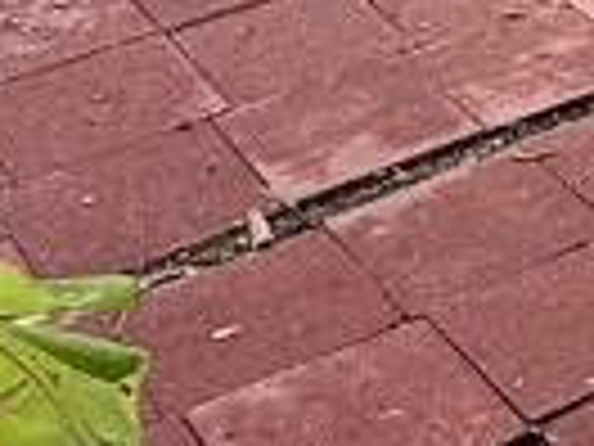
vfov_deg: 12.5
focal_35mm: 109
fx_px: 1870
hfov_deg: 14.9
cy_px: -338
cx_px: 1170
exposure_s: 1/145
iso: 64
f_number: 2.2
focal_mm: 2.22
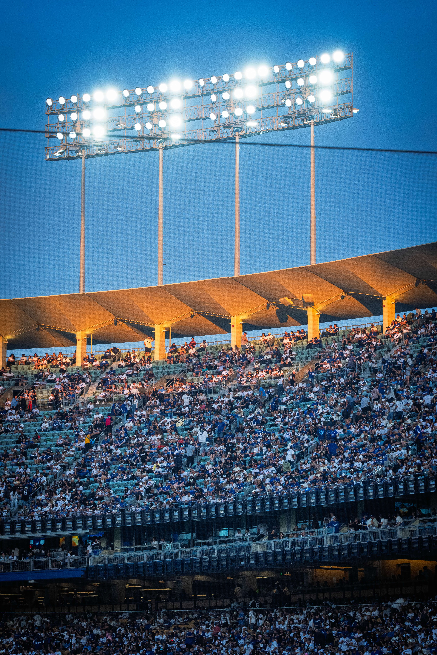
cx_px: 218
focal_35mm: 135
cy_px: 328
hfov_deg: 10.2
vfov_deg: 15.2
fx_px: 2458
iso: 2000
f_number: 5.6
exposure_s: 1/1250
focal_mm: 135
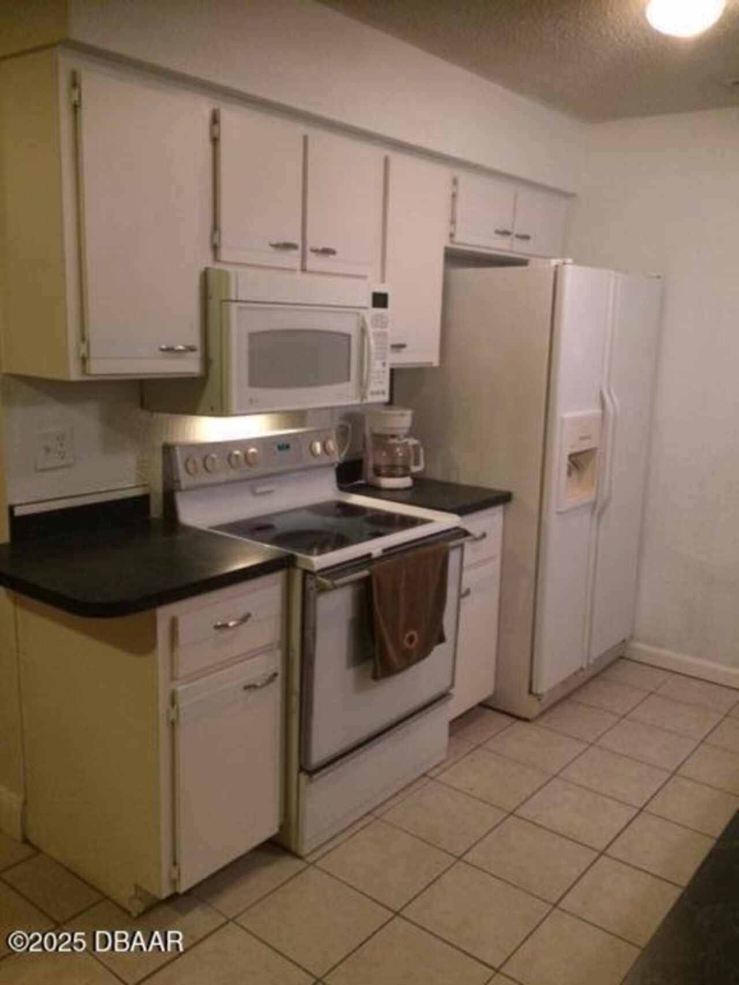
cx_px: 370
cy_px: 492
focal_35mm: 29
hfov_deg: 48.2
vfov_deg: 61.7
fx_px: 825
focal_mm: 4.15
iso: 320
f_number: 2.2
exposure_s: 1/30
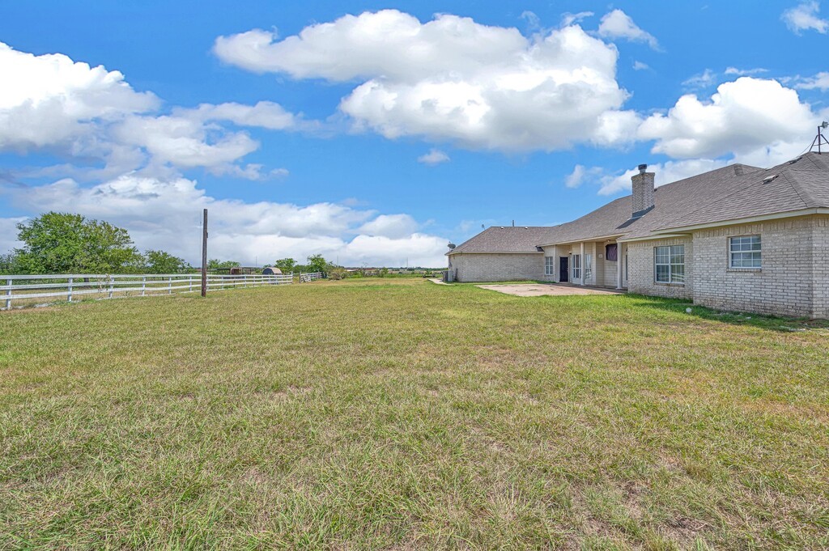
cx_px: 414
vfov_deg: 81.1
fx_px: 322
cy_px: 276
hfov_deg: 104.3
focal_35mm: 14
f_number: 8
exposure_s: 1/250
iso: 100
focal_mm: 14
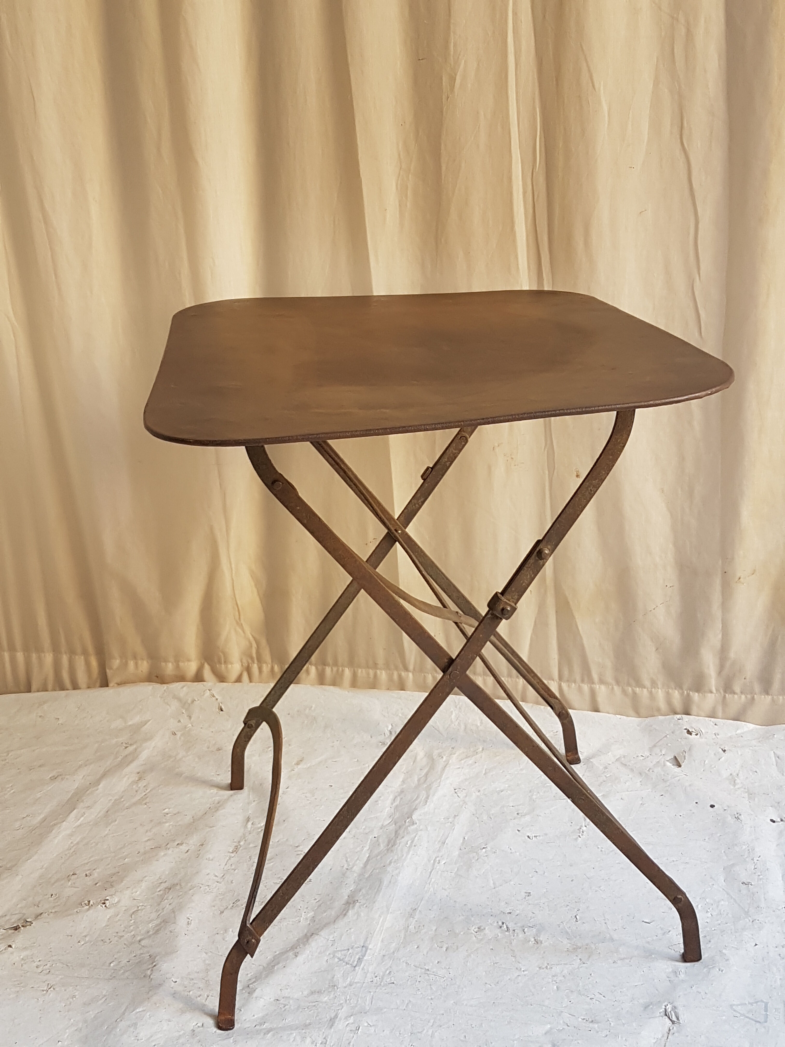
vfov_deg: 67.3
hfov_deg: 53.1
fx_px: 786
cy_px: 524
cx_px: 392
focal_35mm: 26
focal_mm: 4.2
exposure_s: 1/100
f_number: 1.7
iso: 64
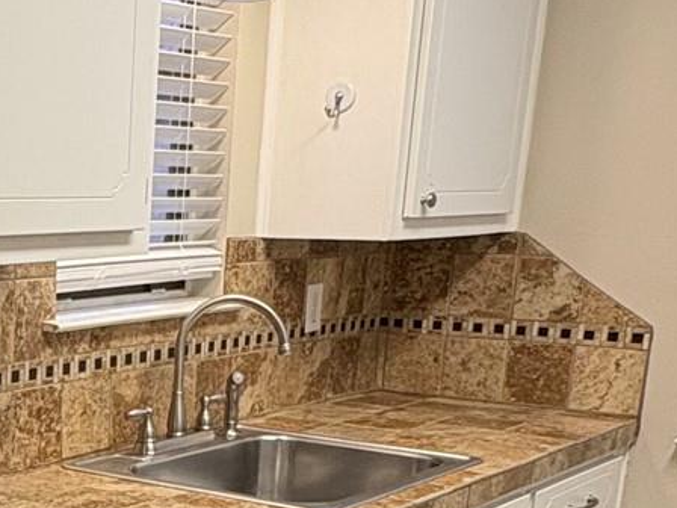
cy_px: 549
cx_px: -112
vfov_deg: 21.8
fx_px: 1252
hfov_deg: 27.1
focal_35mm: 64
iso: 125
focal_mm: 2.22
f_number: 2.2
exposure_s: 1/60
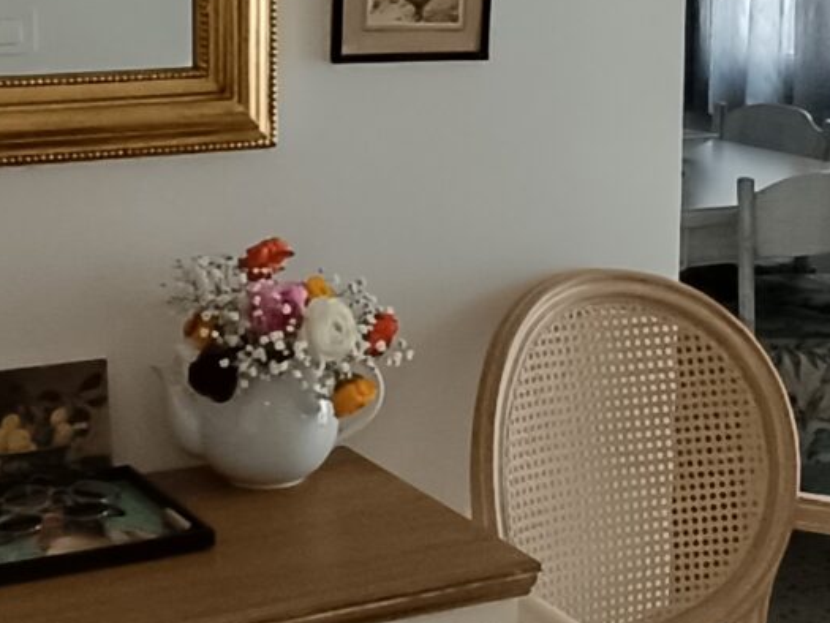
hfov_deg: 25.0
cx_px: 451
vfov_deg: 18.8
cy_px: 153
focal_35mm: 78
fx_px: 1871
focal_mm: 1.66
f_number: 2.2
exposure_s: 1/100
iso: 316
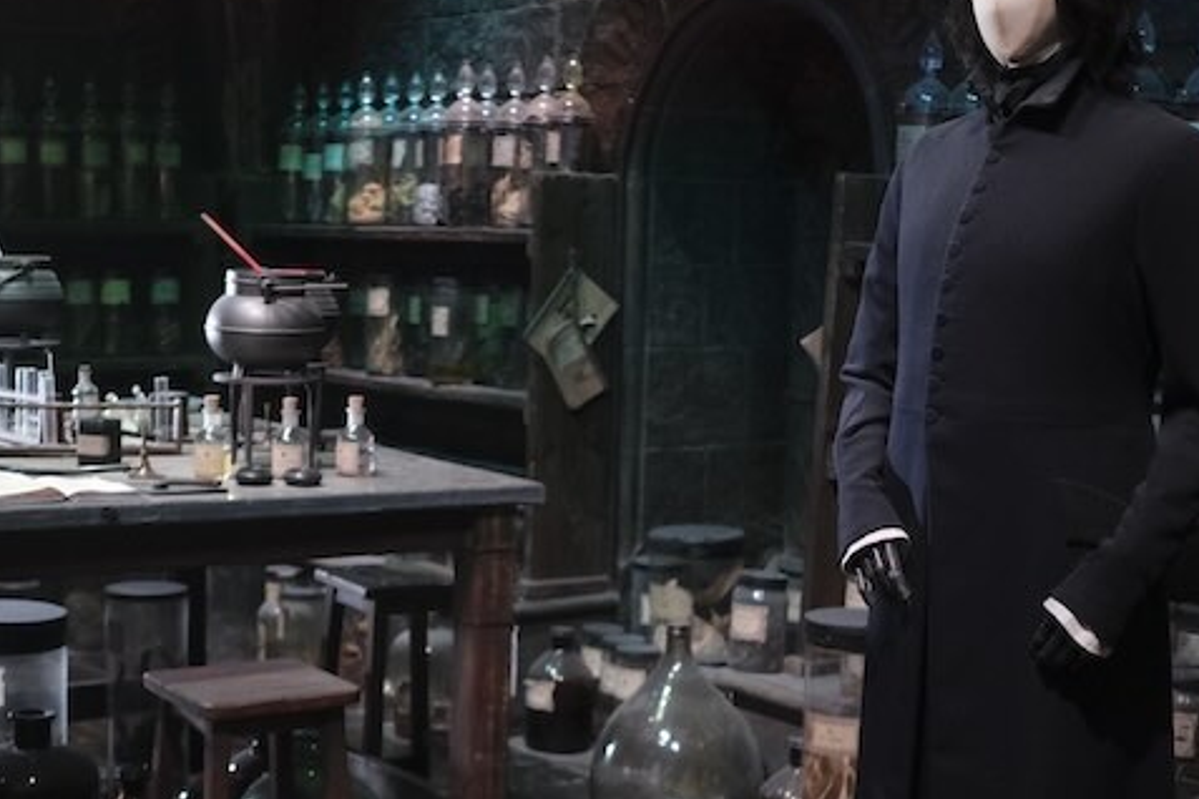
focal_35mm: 66
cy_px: 555
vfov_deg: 20.5
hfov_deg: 30.5
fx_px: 2198
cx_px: 508
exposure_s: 1/27
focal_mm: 23
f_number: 2
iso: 1600
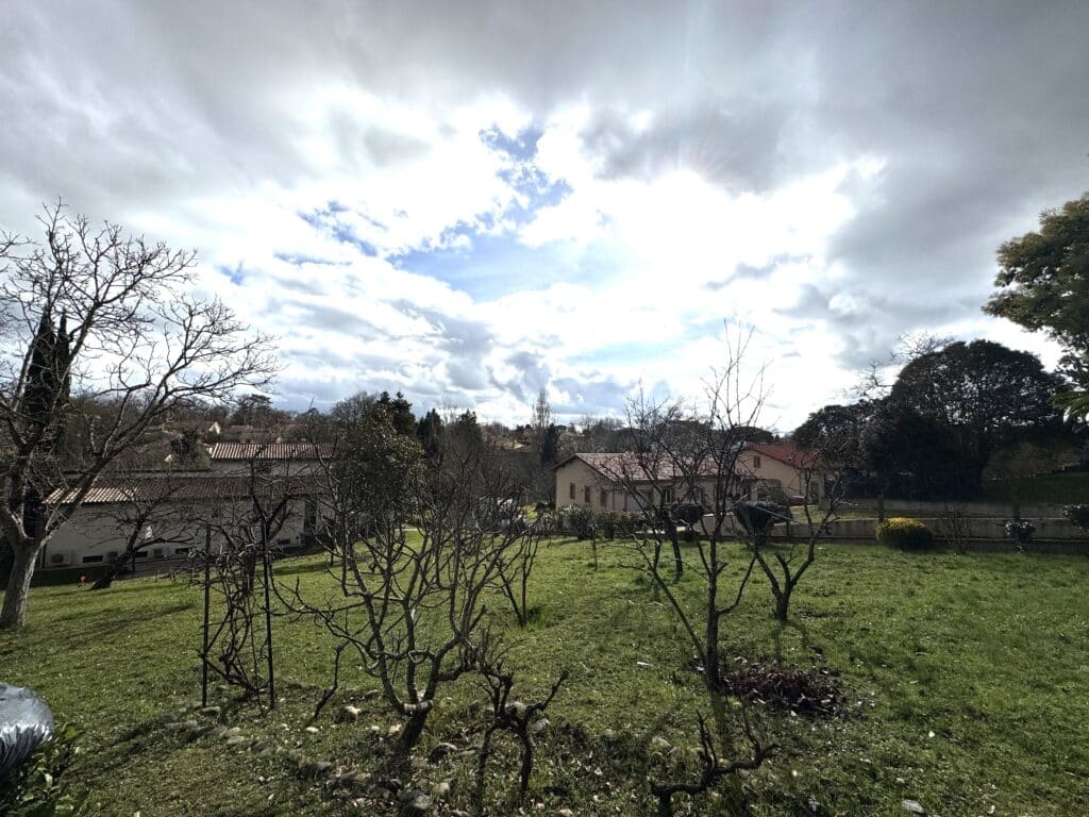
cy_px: 408
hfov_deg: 102.1
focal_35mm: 14
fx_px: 440
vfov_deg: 85.7
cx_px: 544
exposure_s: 1/7299
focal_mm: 2.22
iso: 40
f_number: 2.2
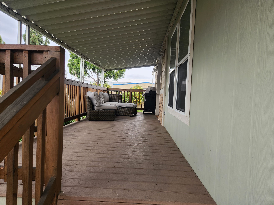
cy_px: 102
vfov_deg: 58.9
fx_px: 182
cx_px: 137
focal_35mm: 23
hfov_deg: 73.9
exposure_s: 1/180
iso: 40
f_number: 1.8
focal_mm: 5.4
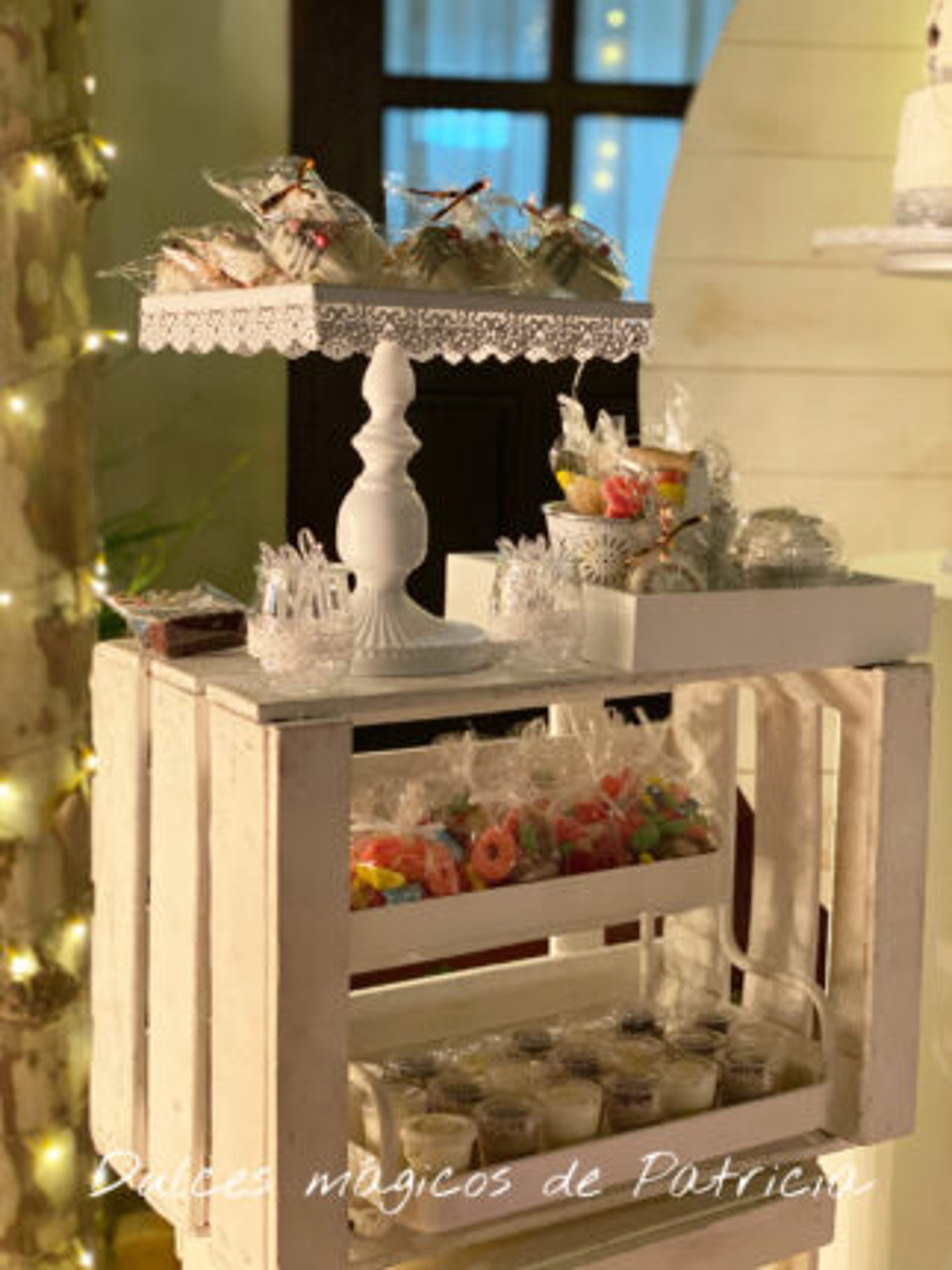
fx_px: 1908
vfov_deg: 36.8
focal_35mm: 52
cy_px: 635
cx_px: 476
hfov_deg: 28.0
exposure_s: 1/25
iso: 320
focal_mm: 6
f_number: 2
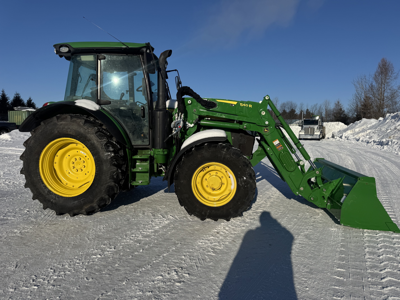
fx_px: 277
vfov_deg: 56.8
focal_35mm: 24
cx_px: 200
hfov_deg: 71.6
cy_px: 150
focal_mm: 6.76
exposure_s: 1/9009
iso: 80
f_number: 1.78
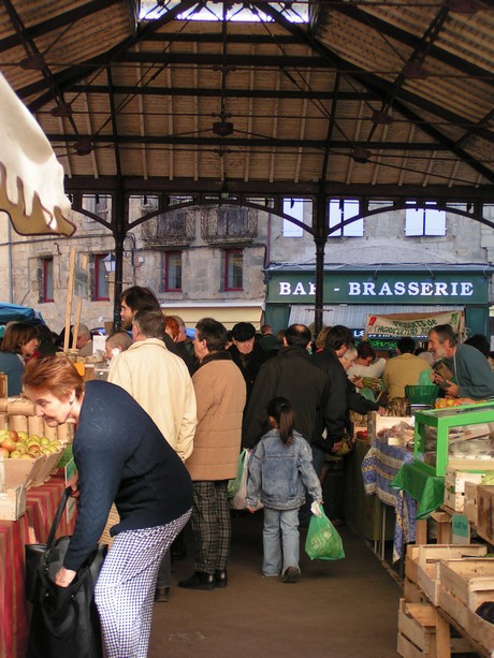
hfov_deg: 19.6
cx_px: 247
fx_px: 1427
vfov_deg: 26.0
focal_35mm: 75
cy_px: 329
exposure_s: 1/80
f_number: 3.2
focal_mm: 11.5
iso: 50
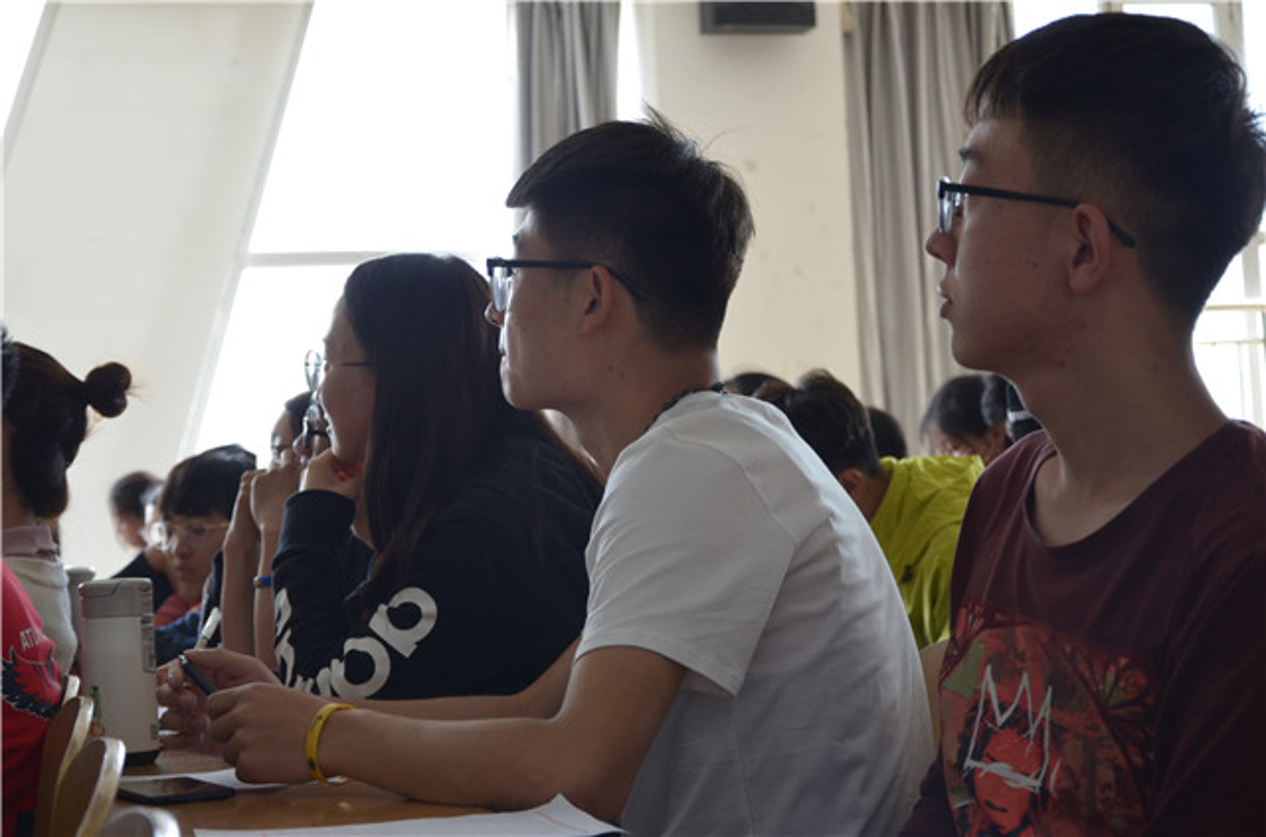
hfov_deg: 29.9
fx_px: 2367
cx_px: 633
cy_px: 418
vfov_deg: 20.0
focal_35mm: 68
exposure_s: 1/30
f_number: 4.8
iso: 400
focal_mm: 45
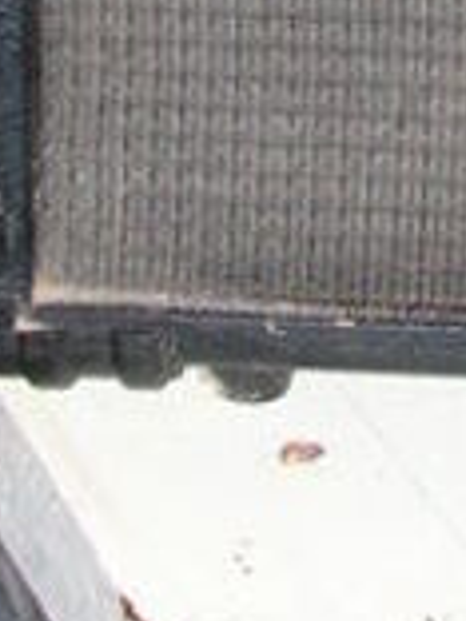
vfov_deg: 8.0
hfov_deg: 6.2
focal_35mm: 238
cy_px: -500
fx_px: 4272
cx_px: 701
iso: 112
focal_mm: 9.6
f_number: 3.5
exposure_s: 1/60.1
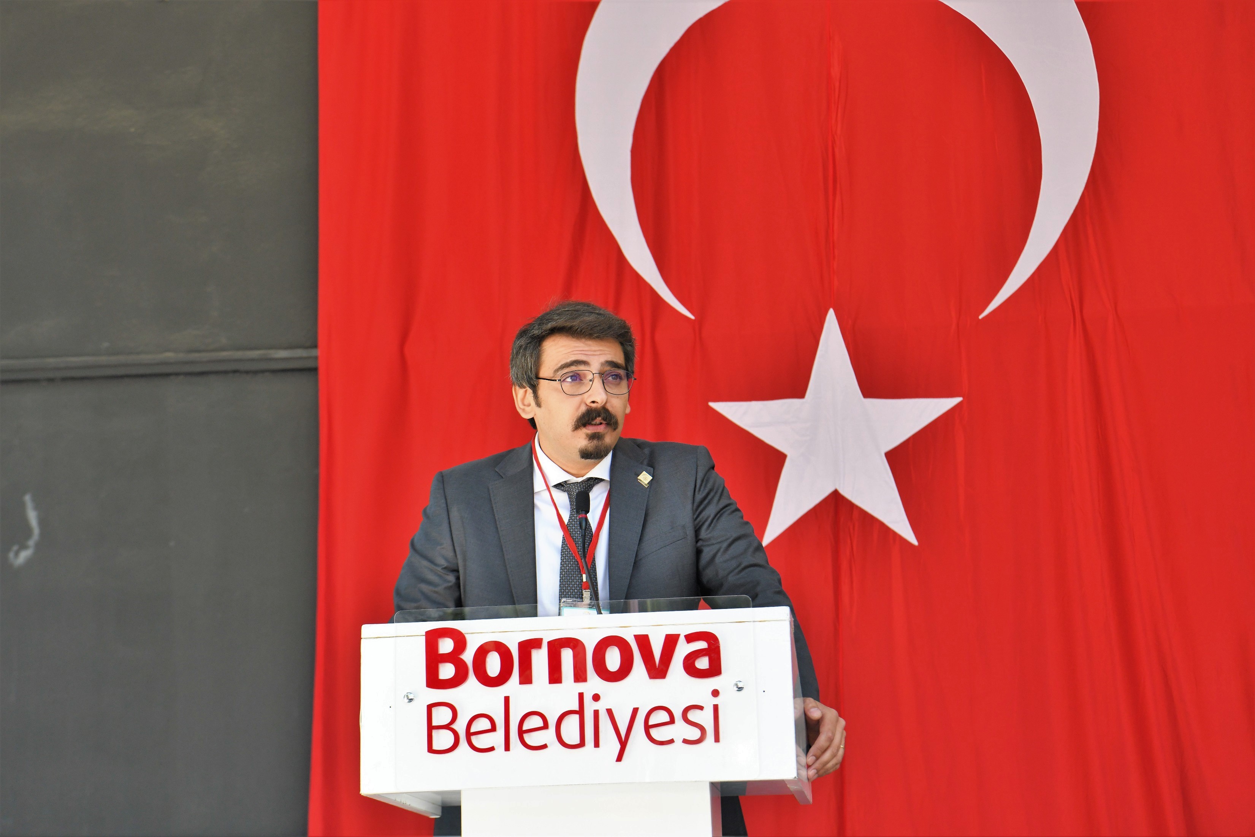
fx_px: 2440
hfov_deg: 28.8
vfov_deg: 19.5
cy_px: 418
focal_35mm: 70
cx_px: 628
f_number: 7.1
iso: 1250
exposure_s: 1/200
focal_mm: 70
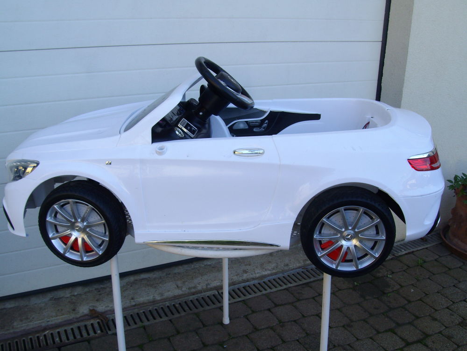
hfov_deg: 51.4
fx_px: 486
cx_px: 234
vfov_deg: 39.7
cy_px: 176
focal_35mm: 36
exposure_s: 1/80
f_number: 4.8
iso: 80
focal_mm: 6
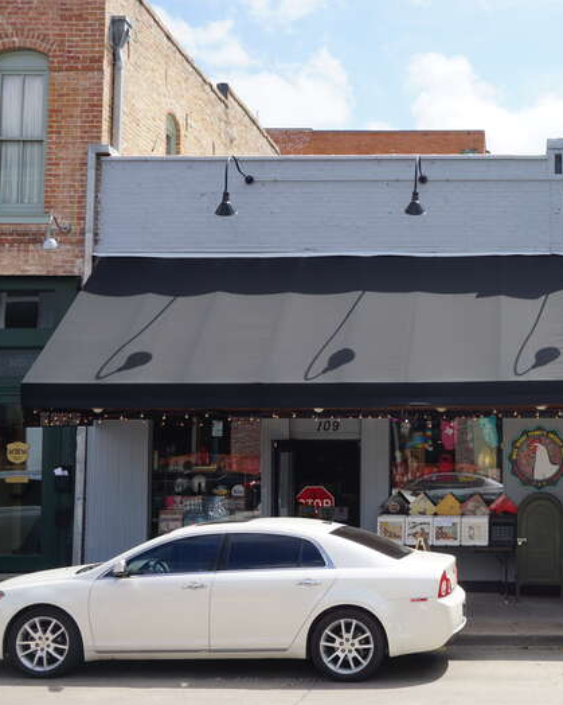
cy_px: 357
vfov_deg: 34.9
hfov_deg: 27.1
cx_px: 517
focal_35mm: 54
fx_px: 1119
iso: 100
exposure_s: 1/100
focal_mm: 25
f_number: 10
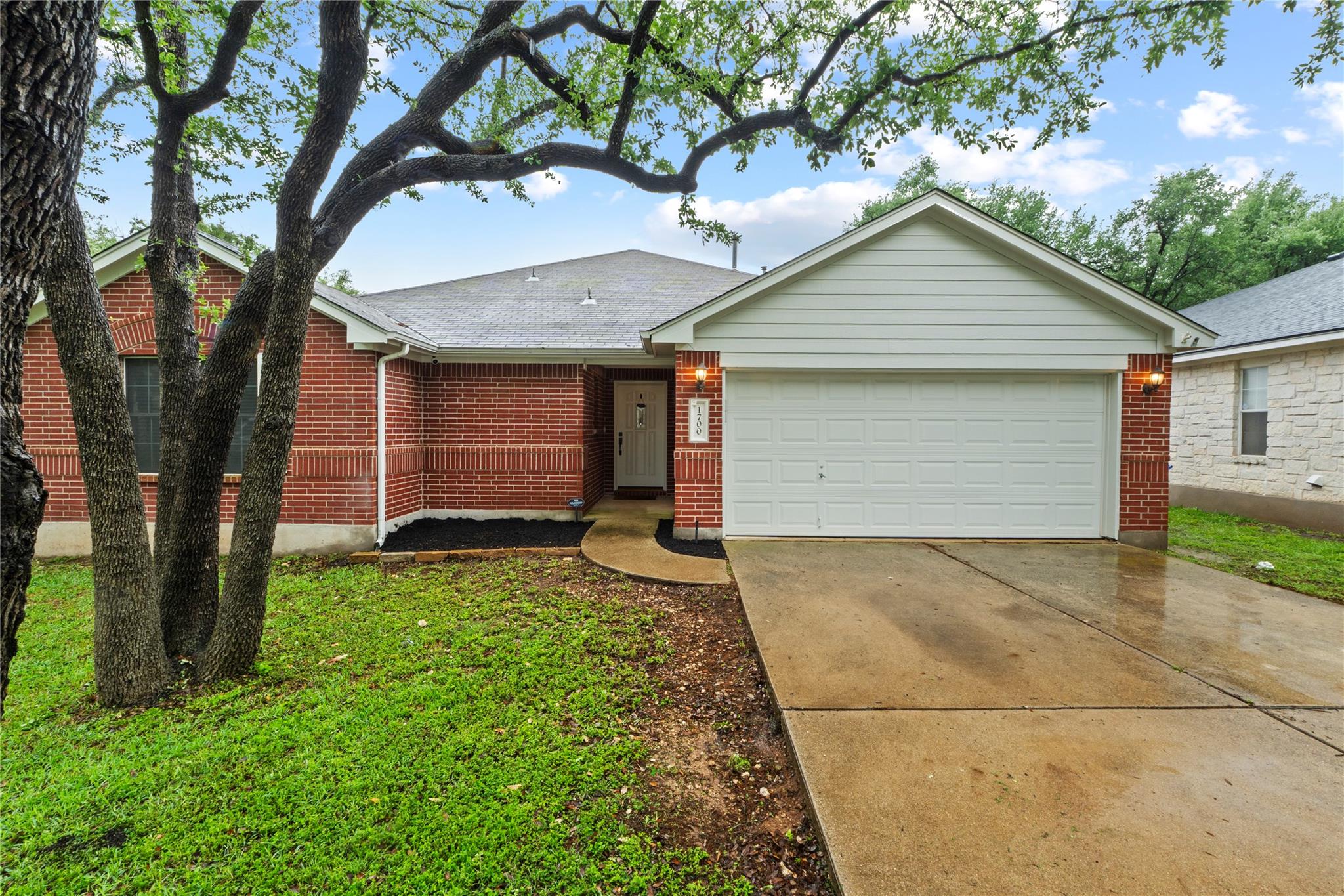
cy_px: 448
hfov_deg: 100.4
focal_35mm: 15
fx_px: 560
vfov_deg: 77.3
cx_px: 672
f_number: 11
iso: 250
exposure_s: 1/2
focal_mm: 10
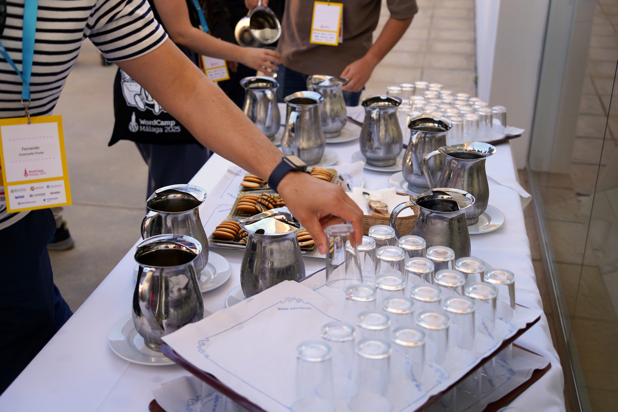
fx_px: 721
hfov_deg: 46.4
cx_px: 309
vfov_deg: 31.9
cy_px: 206
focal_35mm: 42
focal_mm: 42
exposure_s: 1/250
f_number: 3.2
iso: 100
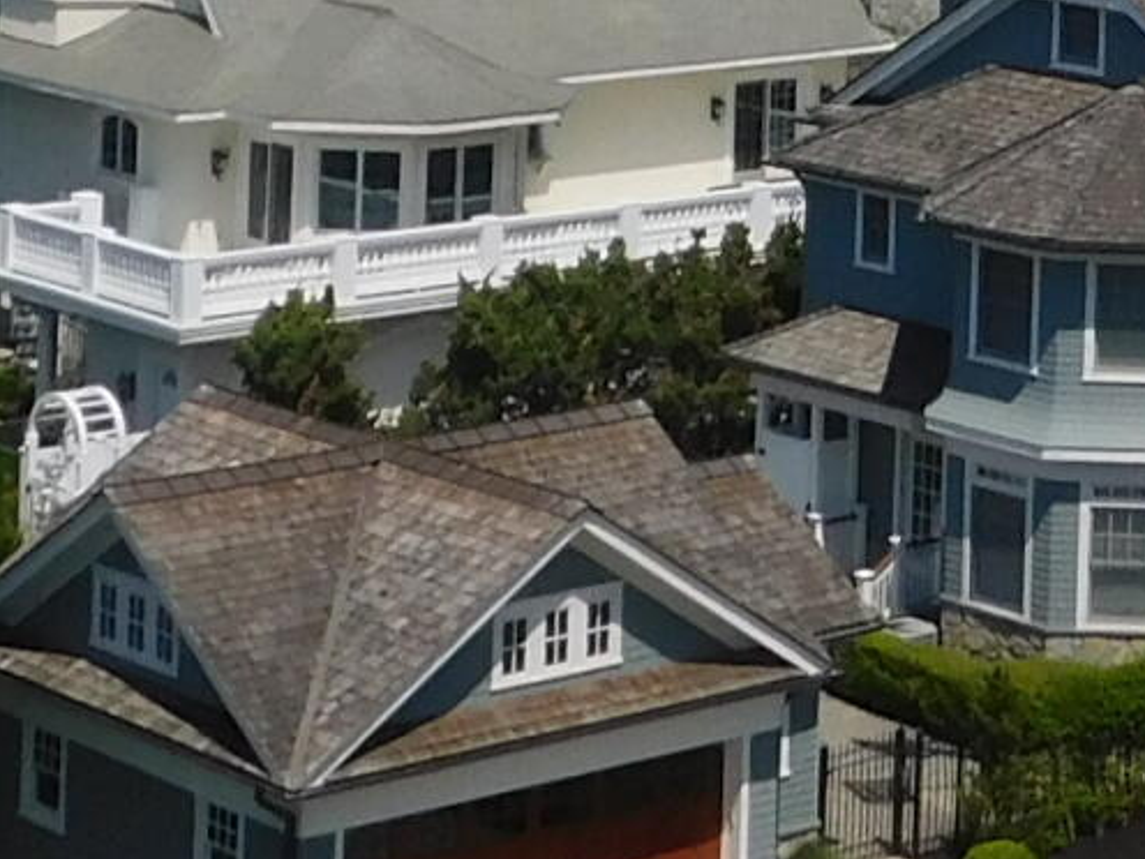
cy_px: -896
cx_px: 1094
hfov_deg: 14.0
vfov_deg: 9.9
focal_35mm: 139
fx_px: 4598
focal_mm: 4
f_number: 6
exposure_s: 1/800
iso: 125
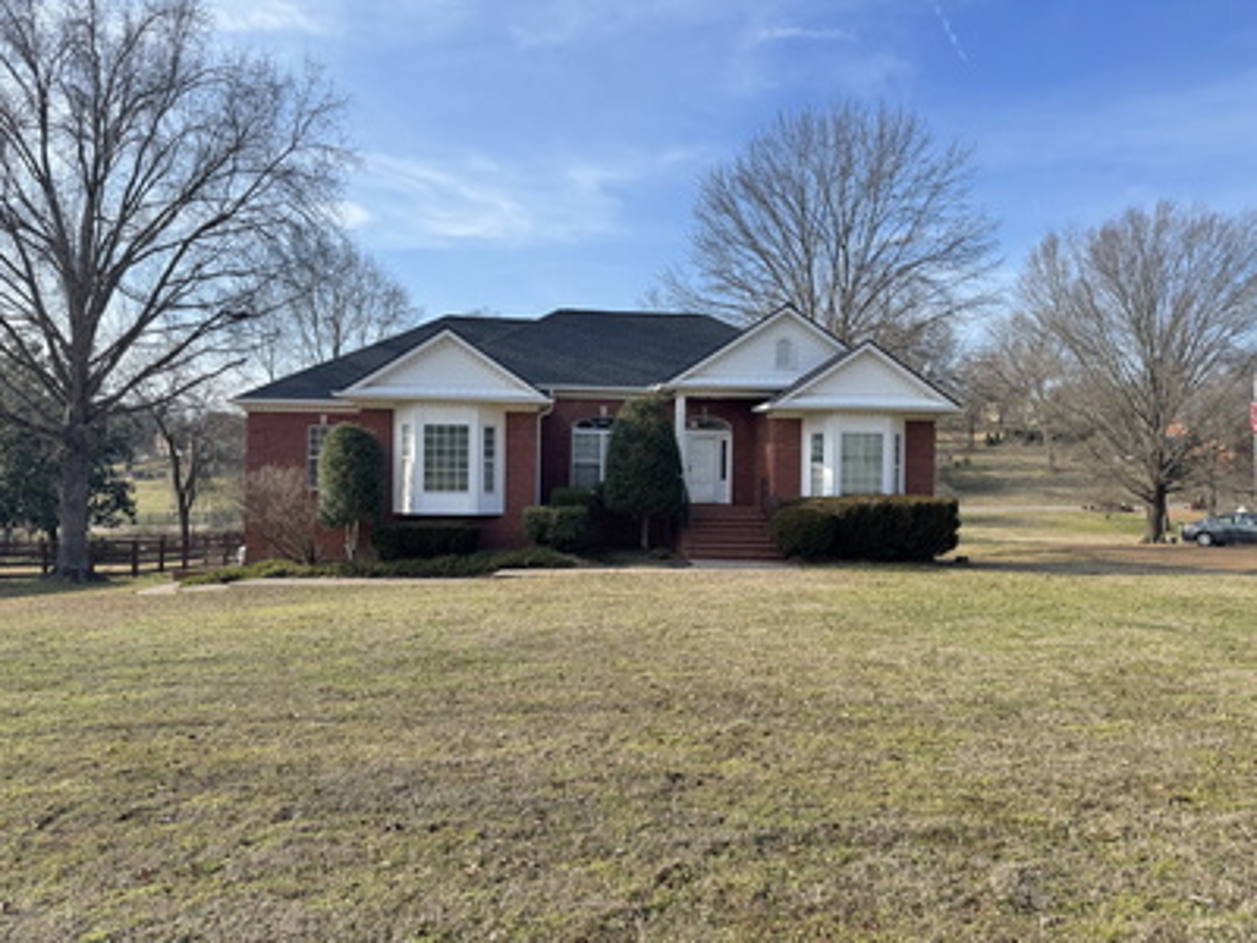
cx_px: 628
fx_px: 872
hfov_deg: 71.6
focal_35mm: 24
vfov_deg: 56.8
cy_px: 472
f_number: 1.78
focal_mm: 6.76
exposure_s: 1/765
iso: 80
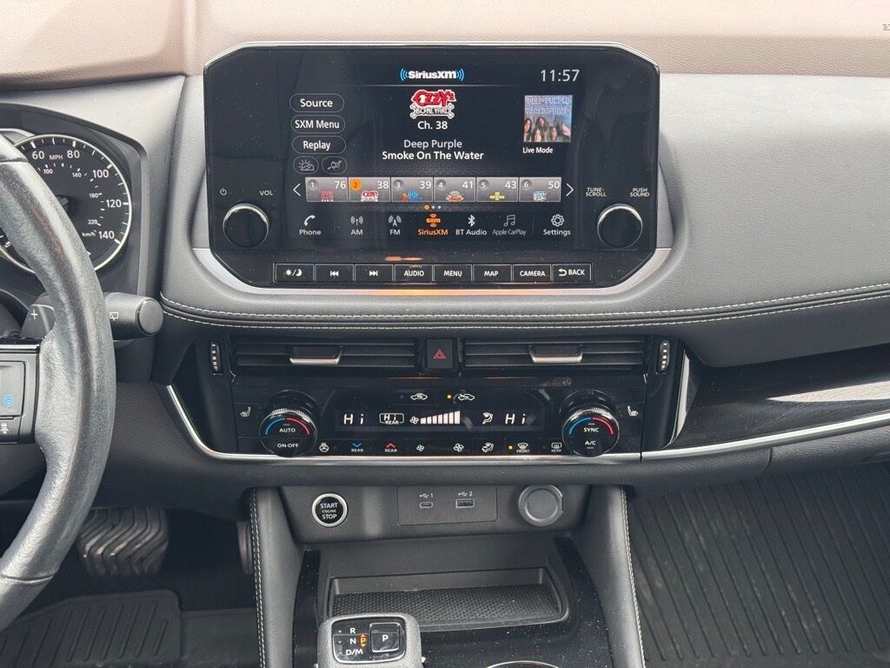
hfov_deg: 39.7
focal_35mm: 48
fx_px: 1234
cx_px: 445
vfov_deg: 30.3
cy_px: 334
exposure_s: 1/107
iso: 100
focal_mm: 6.76
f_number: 1.78
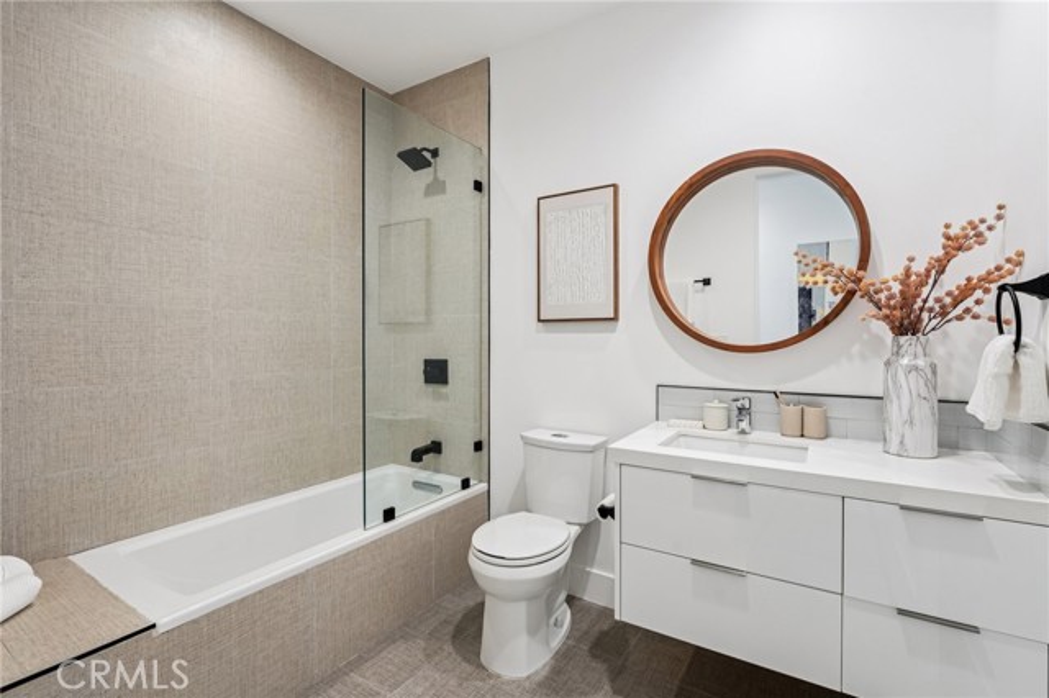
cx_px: 524
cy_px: 349
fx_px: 466
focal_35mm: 16
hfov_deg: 96.8
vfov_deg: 73.7
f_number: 8
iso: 400
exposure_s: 1/13
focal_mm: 16
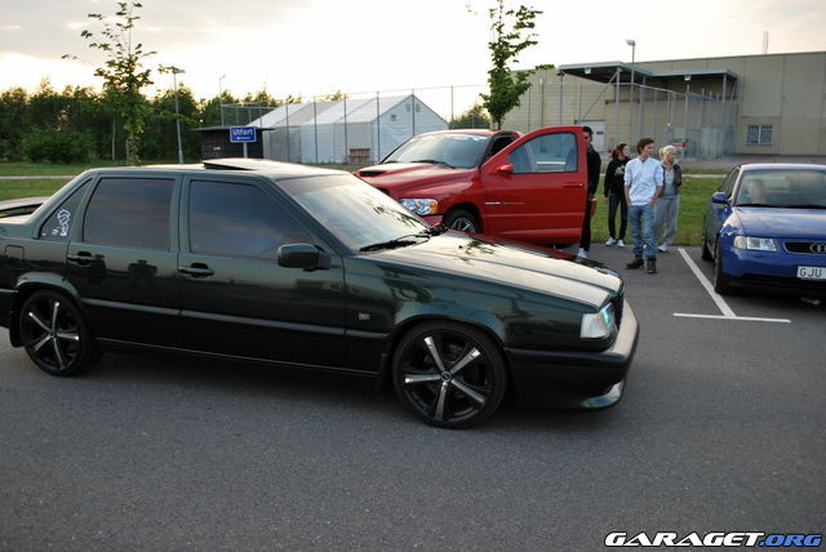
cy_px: 276
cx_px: 413
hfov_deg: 67.3
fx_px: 620
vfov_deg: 48.0
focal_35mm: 27
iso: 280
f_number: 3.5
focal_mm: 18
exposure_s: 1/500
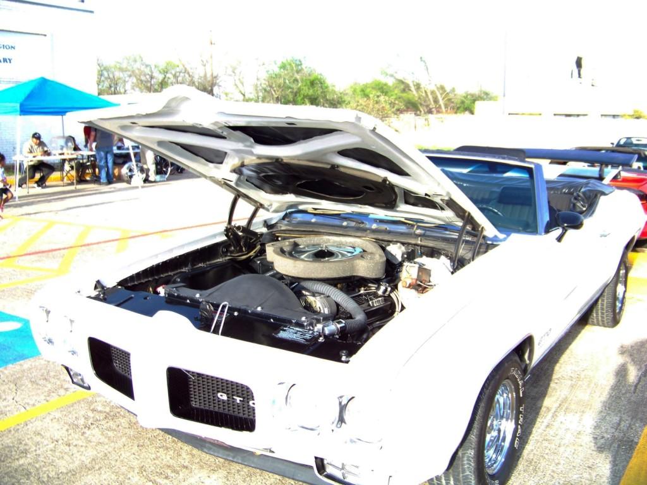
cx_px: 324
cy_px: 242
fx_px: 673
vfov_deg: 39.7
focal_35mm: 36
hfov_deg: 51.4
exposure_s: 1/125
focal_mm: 5.85
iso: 64
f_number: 2.8
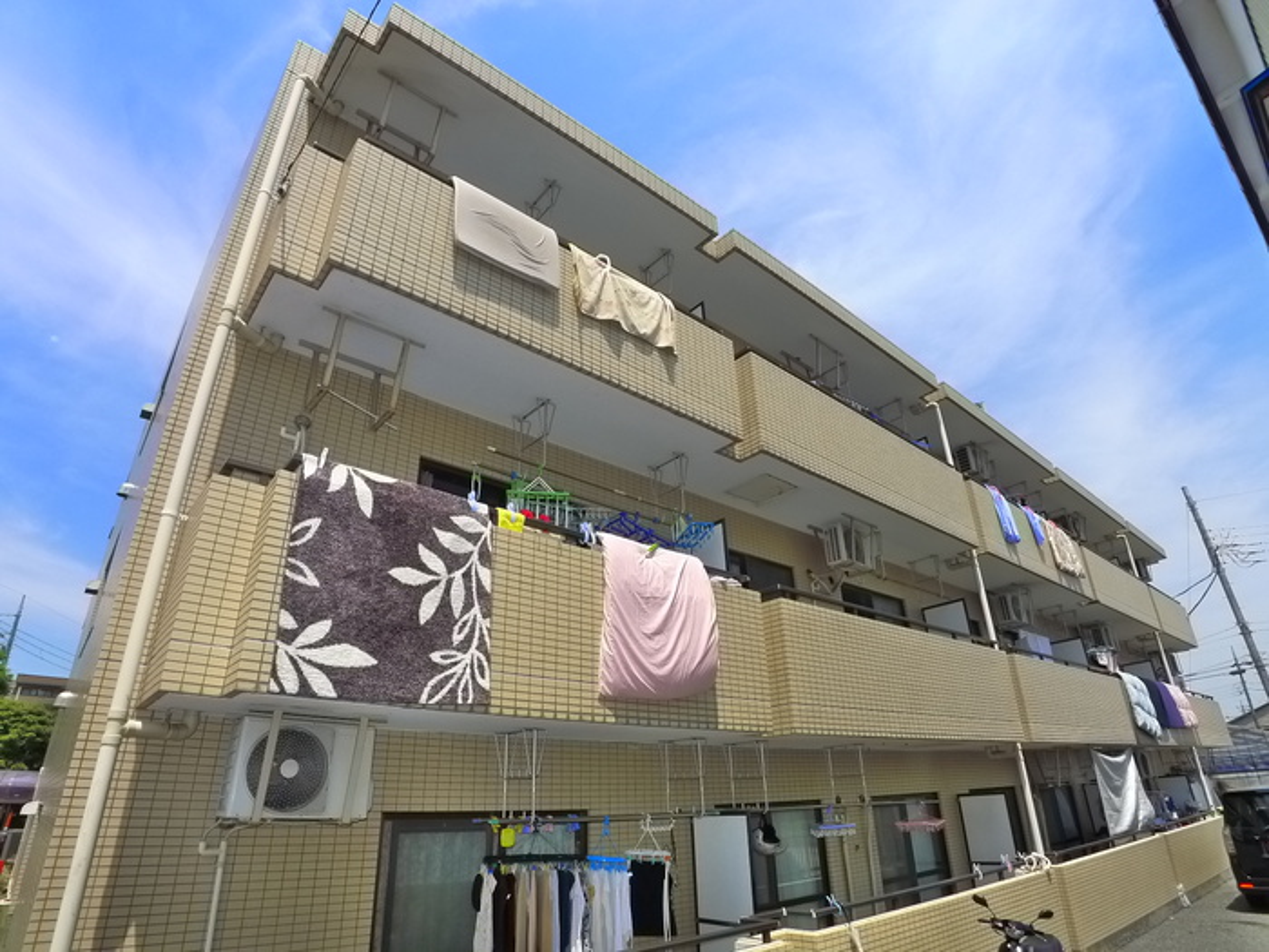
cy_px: 476
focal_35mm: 24
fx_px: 880
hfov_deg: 71.6
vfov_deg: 56.8
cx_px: 634
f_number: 4
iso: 400
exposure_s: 1/800
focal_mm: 5.1
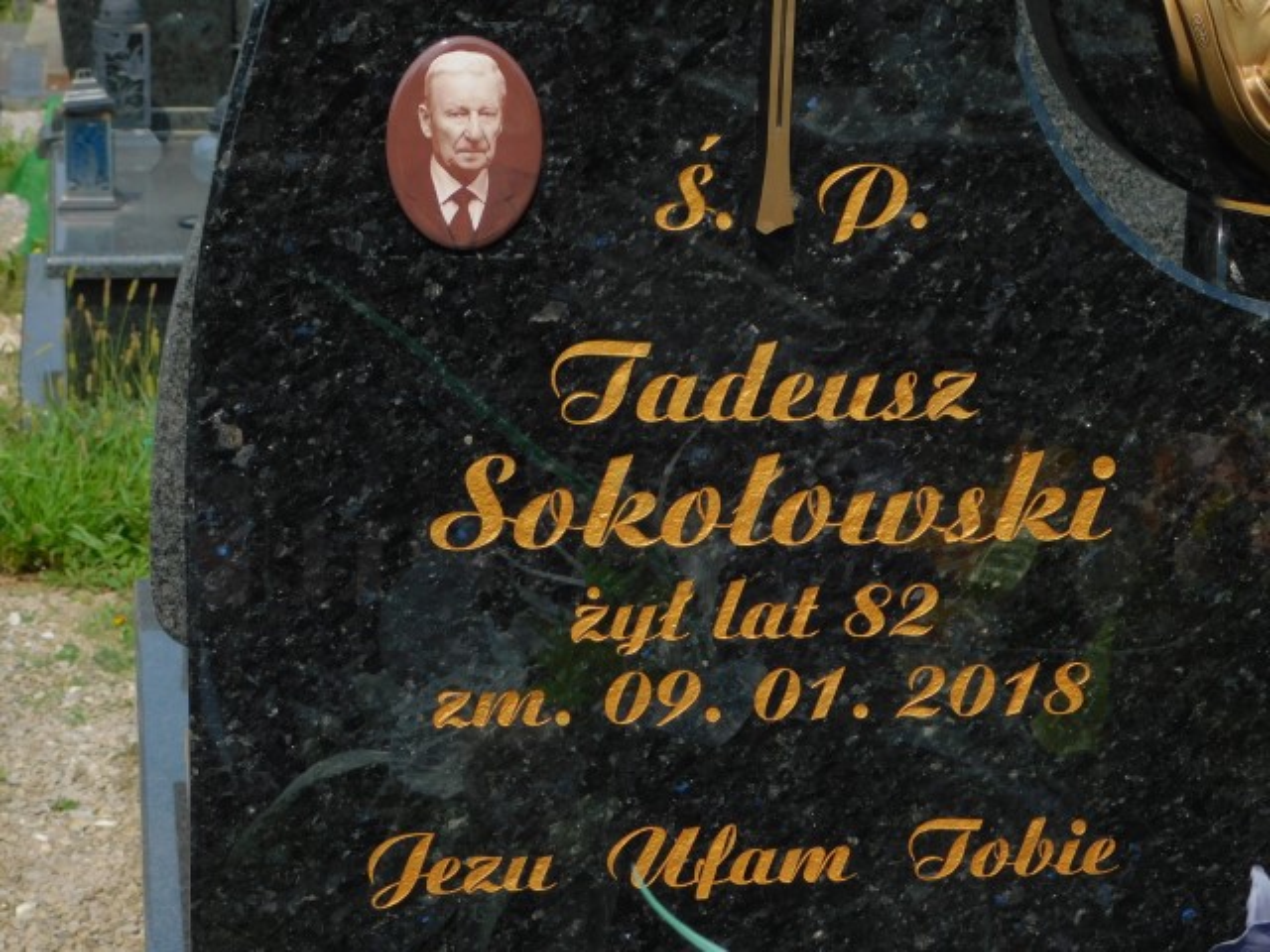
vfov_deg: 16.2
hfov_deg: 21.5
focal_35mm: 91
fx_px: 3339
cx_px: 635
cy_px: 476
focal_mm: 16.1
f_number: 4.5
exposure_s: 1/800
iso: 125
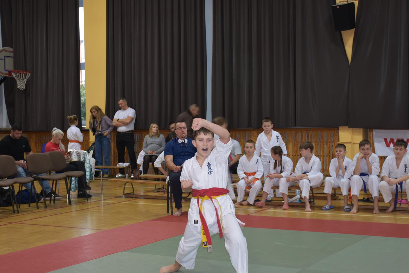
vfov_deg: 20.6
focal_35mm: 66
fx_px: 750
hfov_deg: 30.5
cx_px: 178
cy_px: 127
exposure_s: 1/25
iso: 400
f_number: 4.2
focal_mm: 38
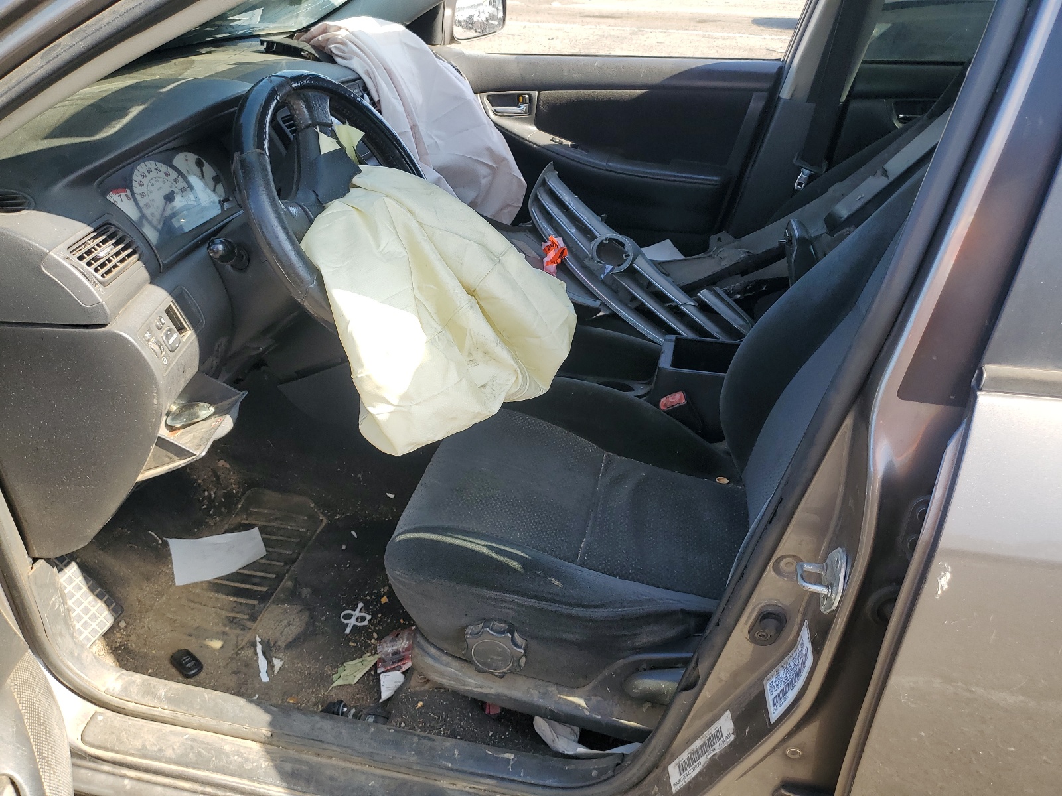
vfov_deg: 53.1
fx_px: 798
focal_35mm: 26
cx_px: 531
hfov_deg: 67.3
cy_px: 398
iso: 50
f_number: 1.5
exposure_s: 1/526
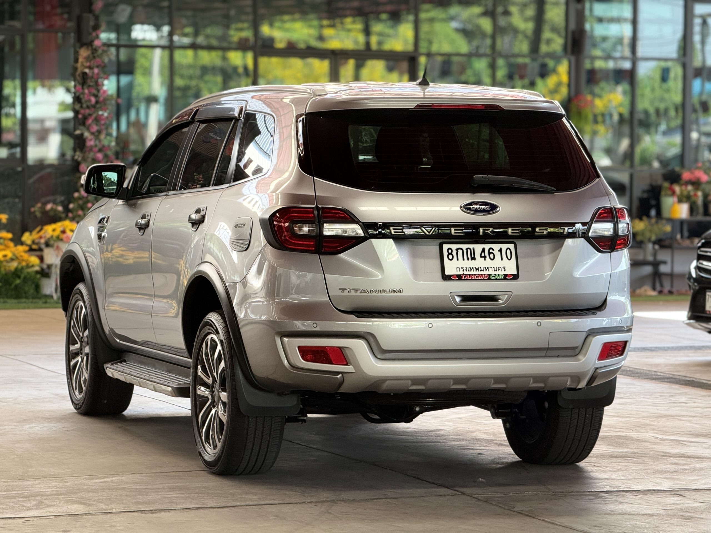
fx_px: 2465
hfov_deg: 16.4
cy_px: 266
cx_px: 356
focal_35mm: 120
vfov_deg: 12.3
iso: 125
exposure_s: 1/99
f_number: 2.8
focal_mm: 15.66
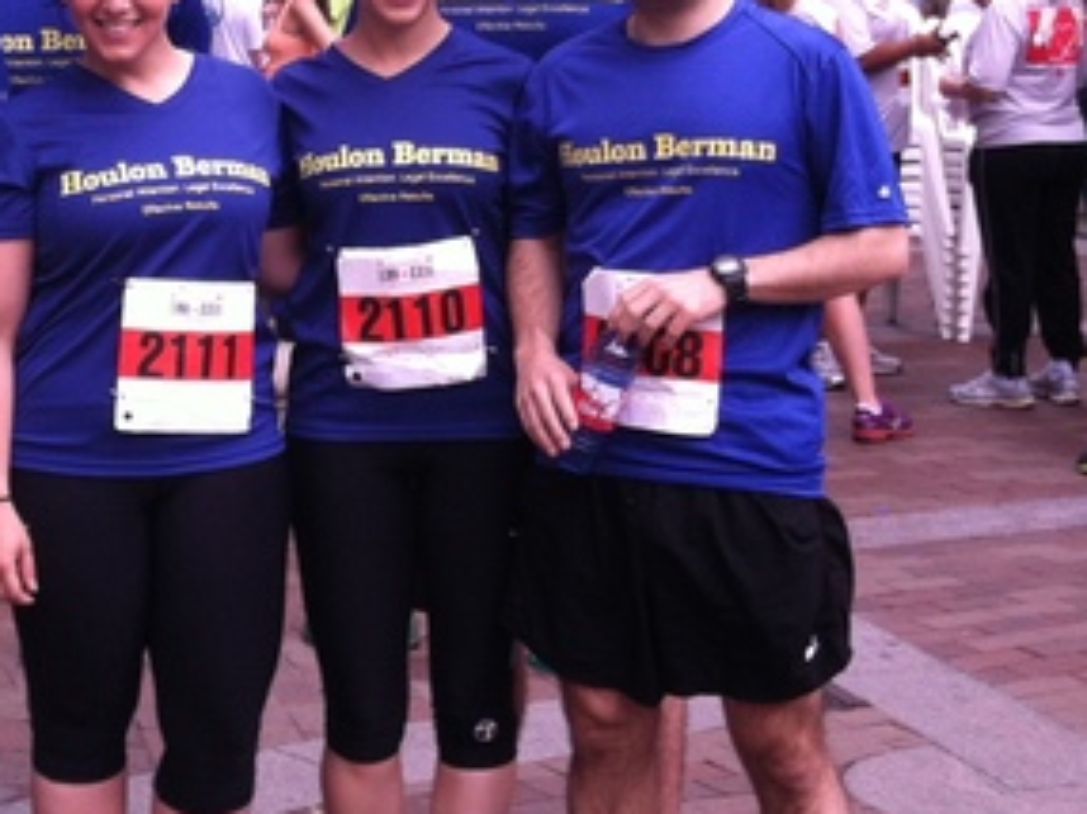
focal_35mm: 88
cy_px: 68
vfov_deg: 16.5
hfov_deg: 22.0
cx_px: 232
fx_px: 2761
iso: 80
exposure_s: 1/30
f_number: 2.8
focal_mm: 3.85
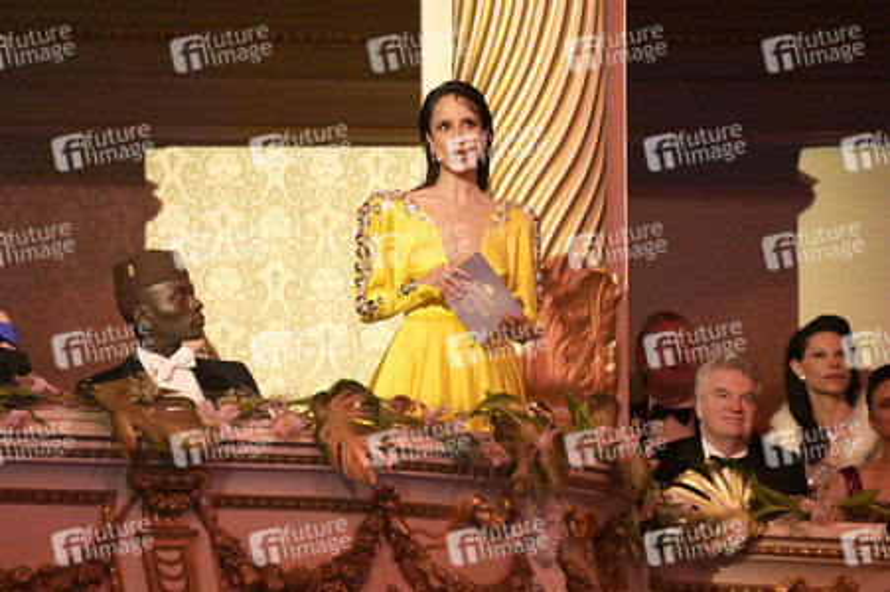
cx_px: 445
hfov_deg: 6.9
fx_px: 7411
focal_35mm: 300
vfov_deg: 4.6
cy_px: 296
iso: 10000
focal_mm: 300
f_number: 5.6
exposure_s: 1/250
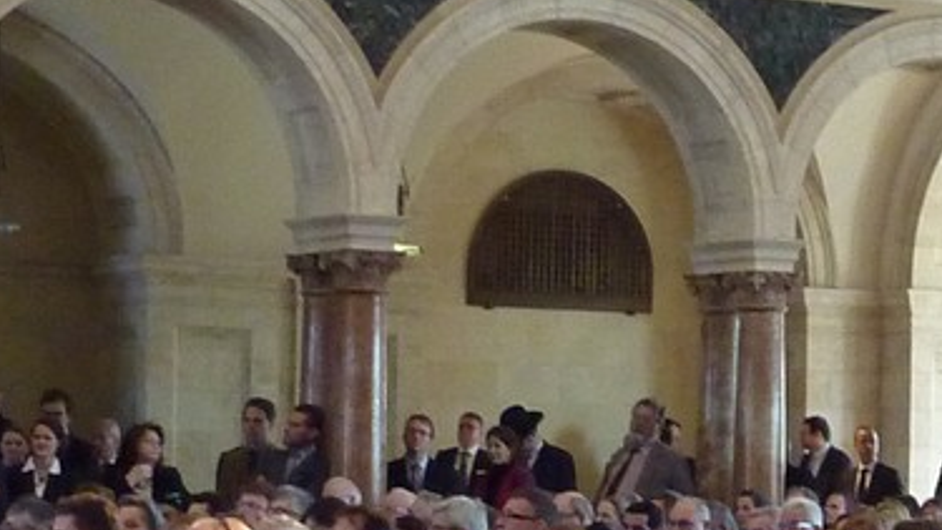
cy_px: 477
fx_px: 3197
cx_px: 975
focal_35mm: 128
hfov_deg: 16.4
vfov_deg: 9.4
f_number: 3.4
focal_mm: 5
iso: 320
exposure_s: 1/30
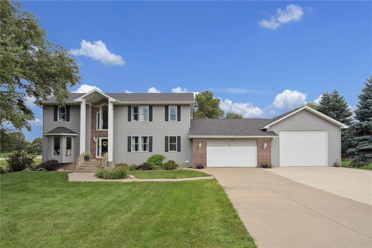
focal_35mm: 16
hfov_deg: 96.7
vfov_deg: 73.7
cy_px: 124
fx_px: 165
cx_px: 186
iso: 400
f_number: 9
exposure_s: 1/1600
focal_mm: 16
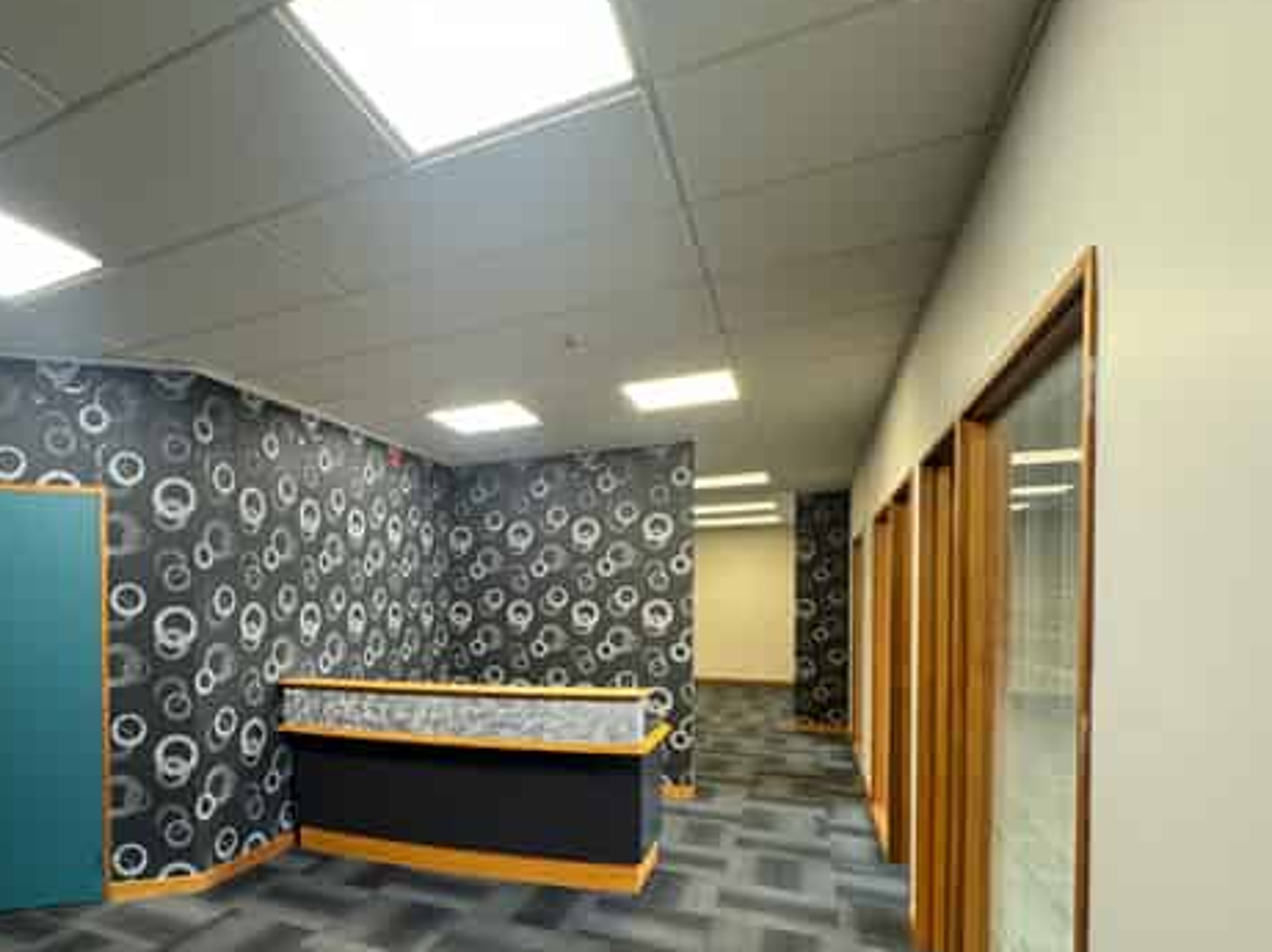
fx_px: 734
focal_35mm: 20
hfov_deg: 78.2
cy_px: 617
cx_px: 392
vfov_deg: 64.6
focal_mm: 2.22
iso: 400
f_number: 2.2
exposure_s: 1/50
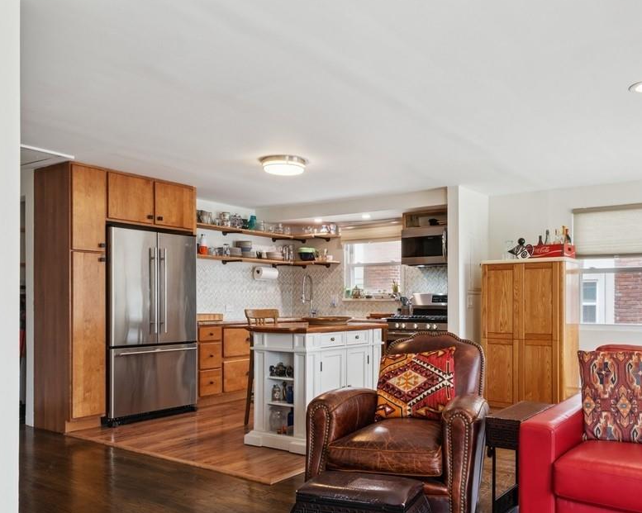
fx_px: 551
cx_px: 375
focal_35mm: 29
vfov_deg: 49.6
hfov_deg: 60.1
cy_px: 309
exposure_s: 1/15
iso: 640
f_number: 14
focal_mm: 15
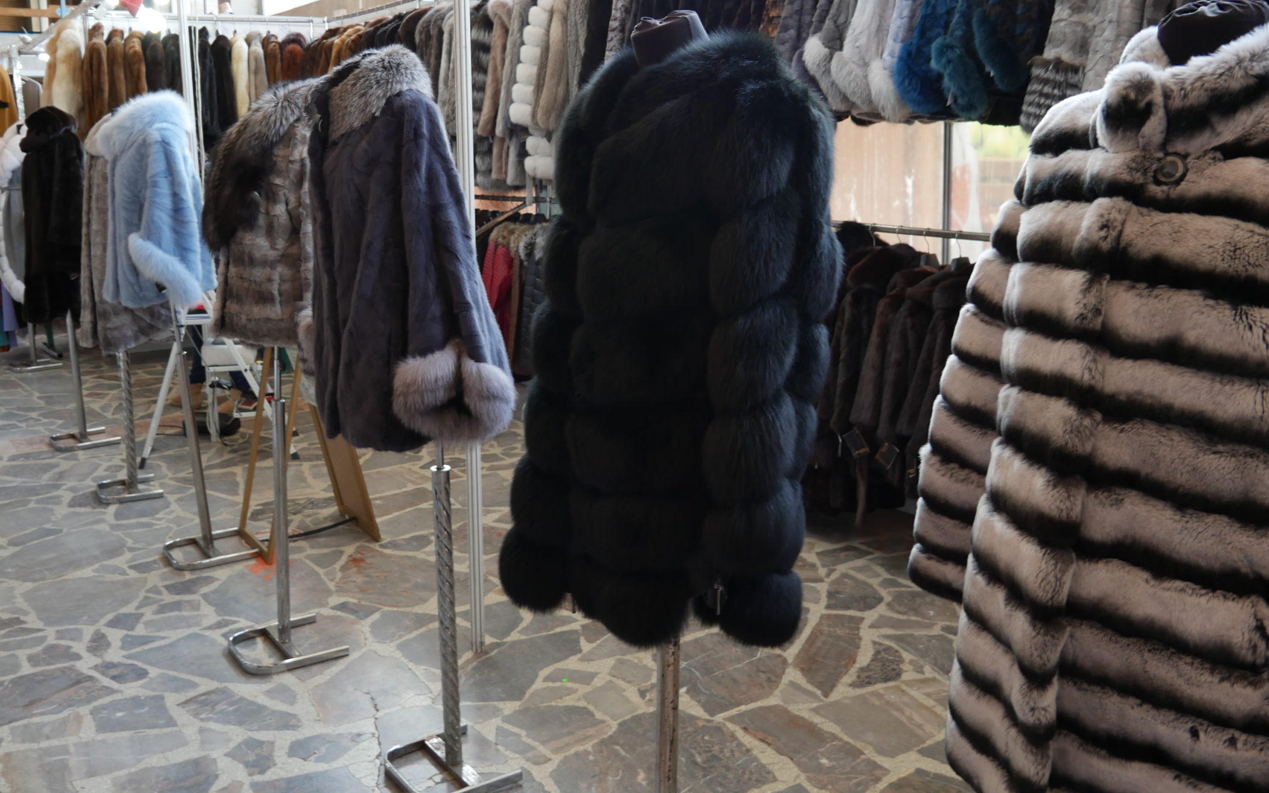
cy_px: 337
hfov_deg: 61.2
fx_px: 1072
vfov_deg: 40.5
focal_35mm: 31
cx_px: 603
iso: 250
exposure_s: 1/60
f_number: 3.5
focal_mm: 12
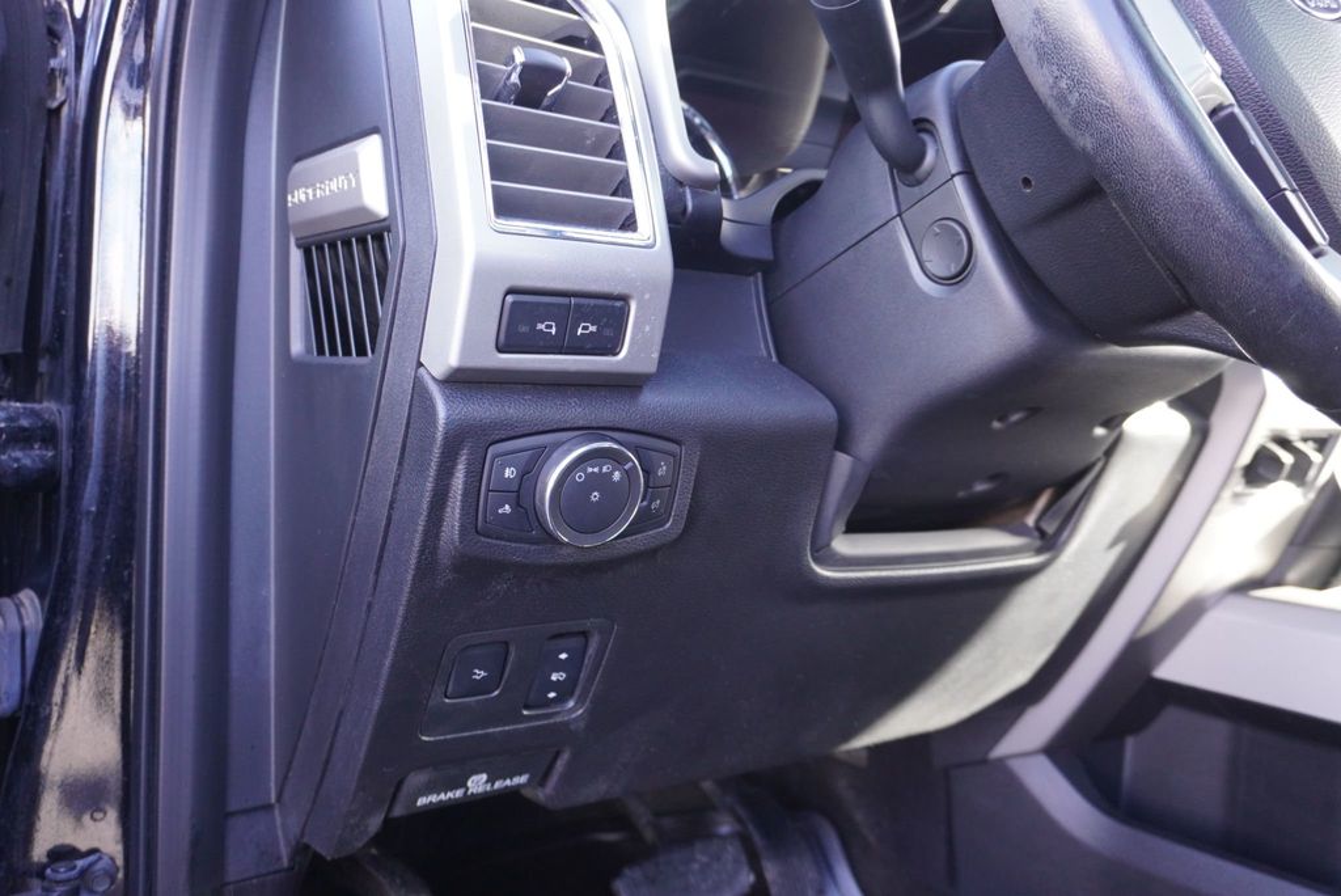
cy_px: 448
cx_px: 670
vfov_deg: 43.7
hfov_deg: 61.9
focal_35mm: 30
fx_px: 1118
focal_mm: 20
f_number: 4
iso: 1250
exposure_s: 1/160
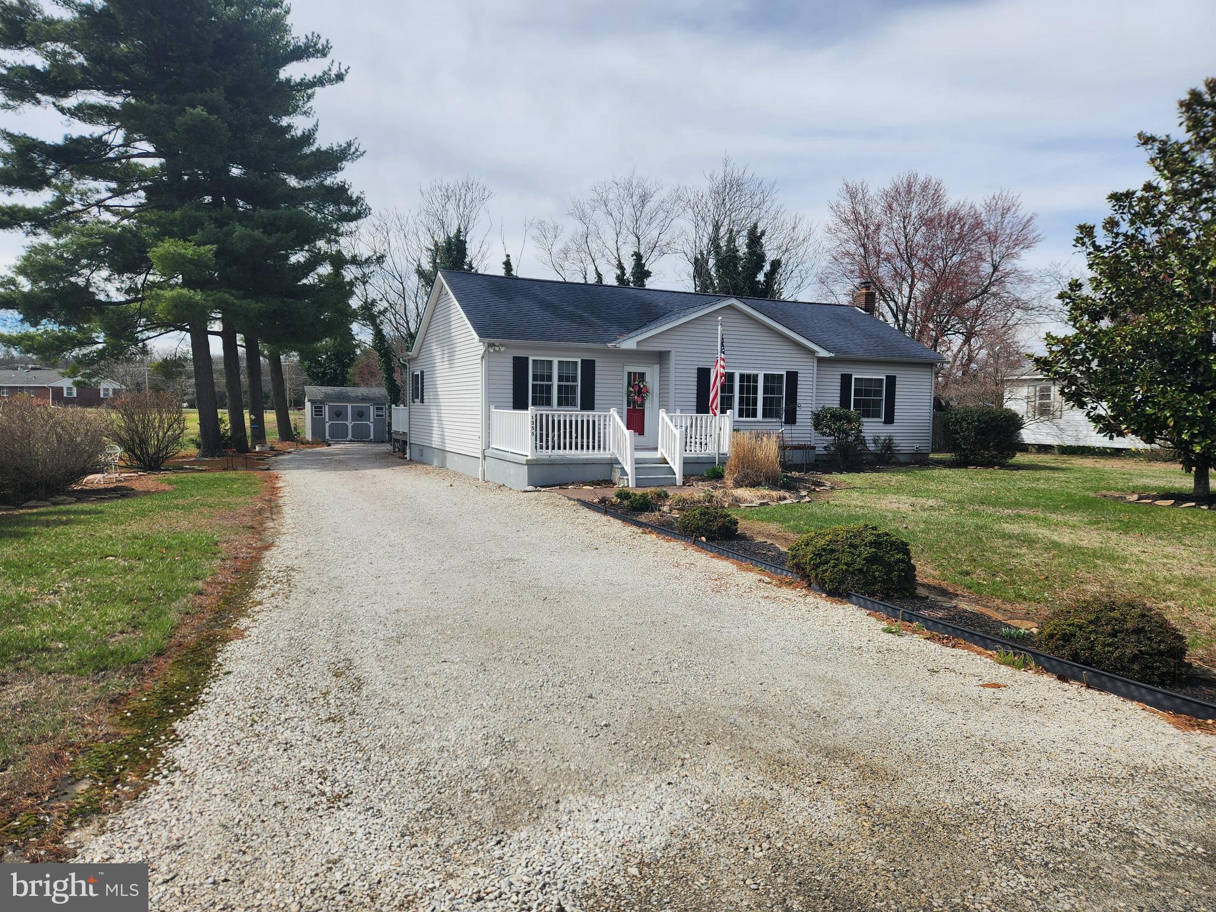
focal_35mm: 23
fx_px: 808
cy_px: 456
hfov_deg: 73.9
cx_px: 608
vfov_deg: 58.9
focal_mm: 5.4
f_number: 1.8
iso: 20
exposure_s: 1/2016
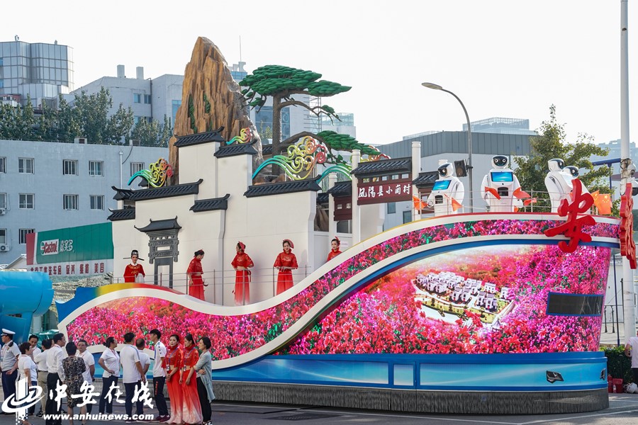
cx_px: 319
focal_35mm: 65
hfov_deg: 31.0
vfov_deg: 20.9
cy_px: 212
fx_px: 1152
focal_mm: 65
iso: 1000
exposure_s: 1/500
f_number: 10
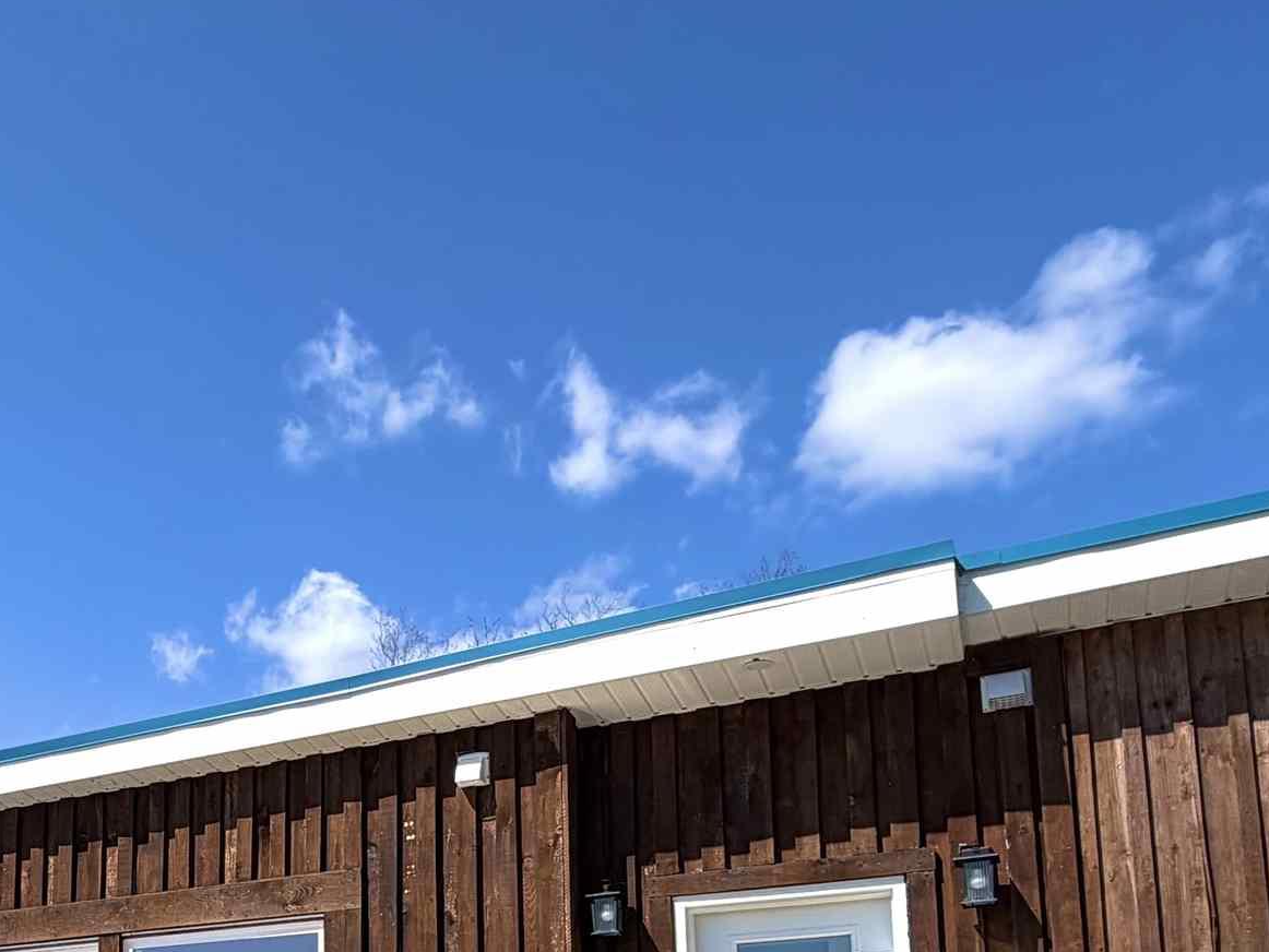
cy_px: 1005
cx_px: 190
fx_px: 1357
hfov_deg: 46.5
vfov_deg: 34.3
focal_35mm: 37
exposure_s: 1/901
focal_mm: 2.22
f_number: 2.2
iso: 20
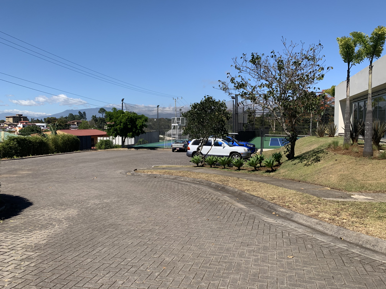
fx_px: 290
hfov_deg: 67.3
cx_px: 193
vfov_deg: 53.1
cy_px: 144
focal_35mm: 26
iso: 25
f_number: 1.8
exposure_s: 1/2364
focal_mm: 4.25
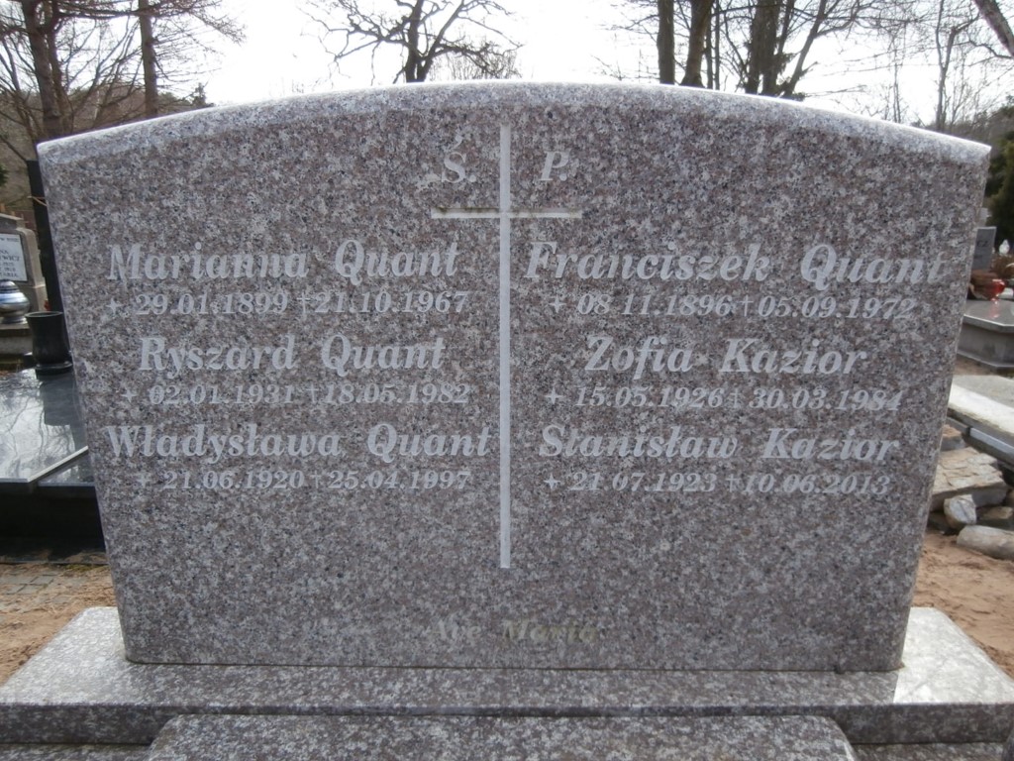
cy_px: 380
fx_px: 703
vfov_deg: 56.8
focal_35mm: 24
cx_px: 507
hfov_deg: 71.6
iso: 100
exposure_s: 1/320
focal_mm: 4.2
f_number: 3
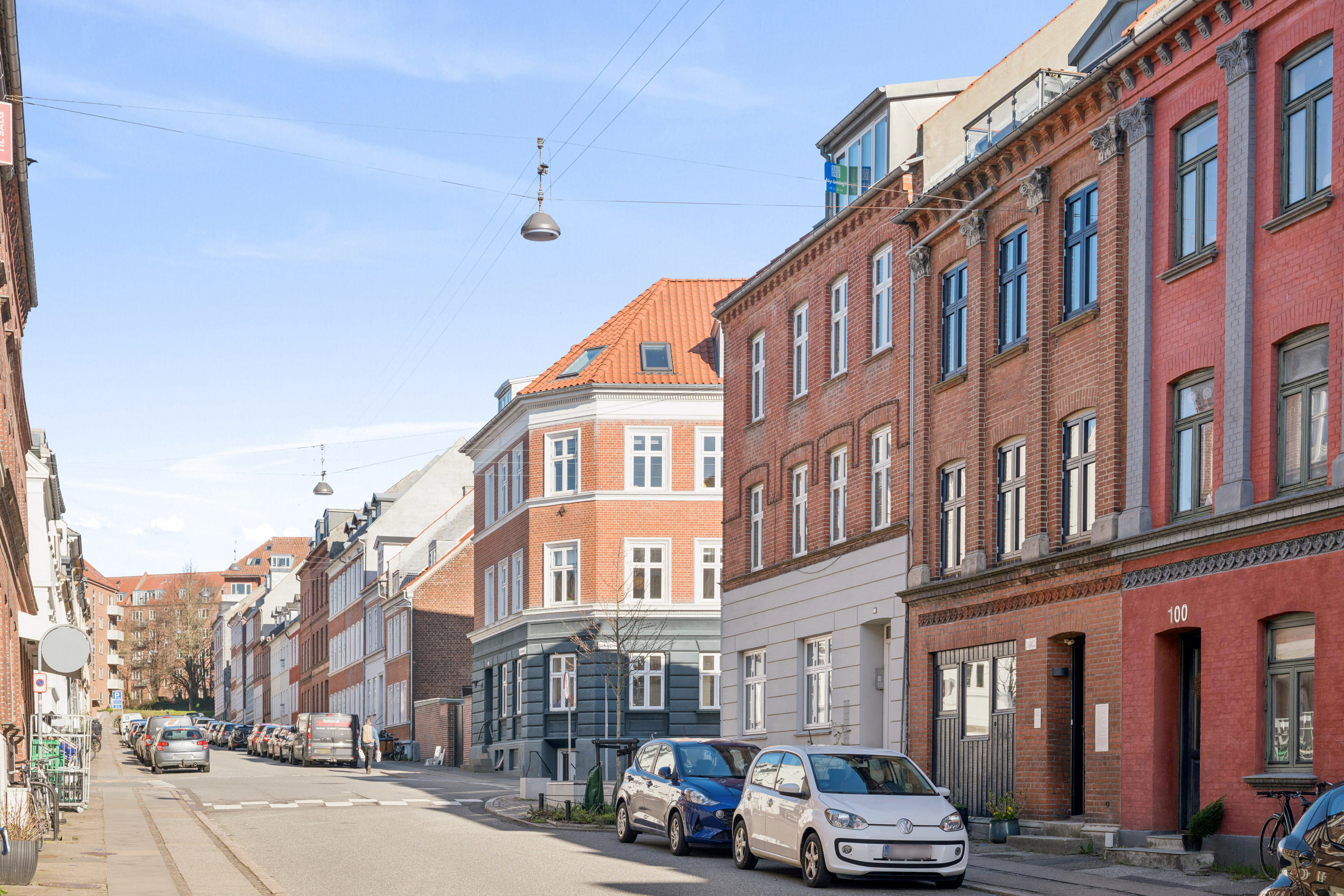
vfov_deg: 29.2
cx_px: 672
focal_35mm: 46
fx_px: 1717
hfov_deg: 42.7
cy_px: 448
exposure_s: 1/160
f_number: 8
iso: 80
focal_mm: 46
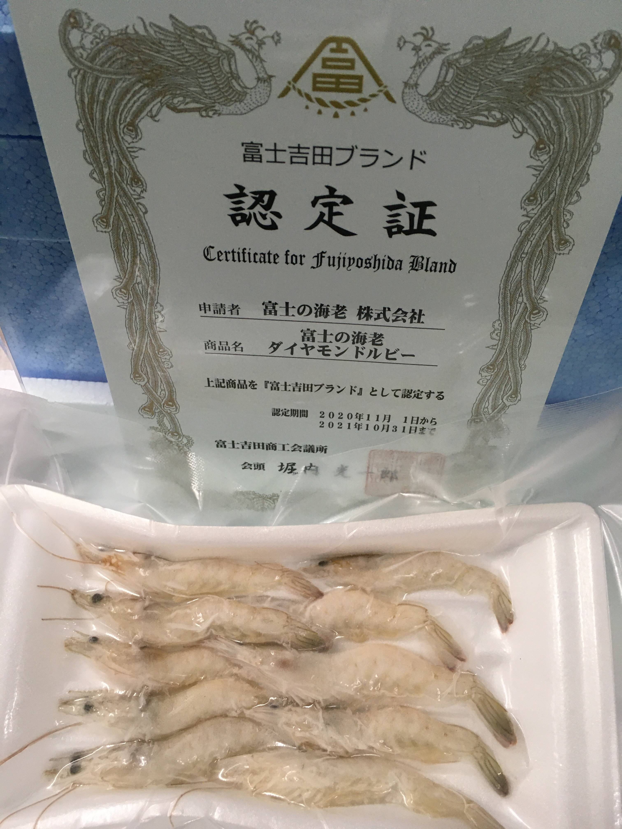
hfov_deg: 48.2
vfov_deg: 61.7
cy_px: 414
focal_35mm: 29
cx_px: 311
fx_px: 695
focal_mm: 4.15
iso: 80
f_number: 2.2
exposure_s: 1/30
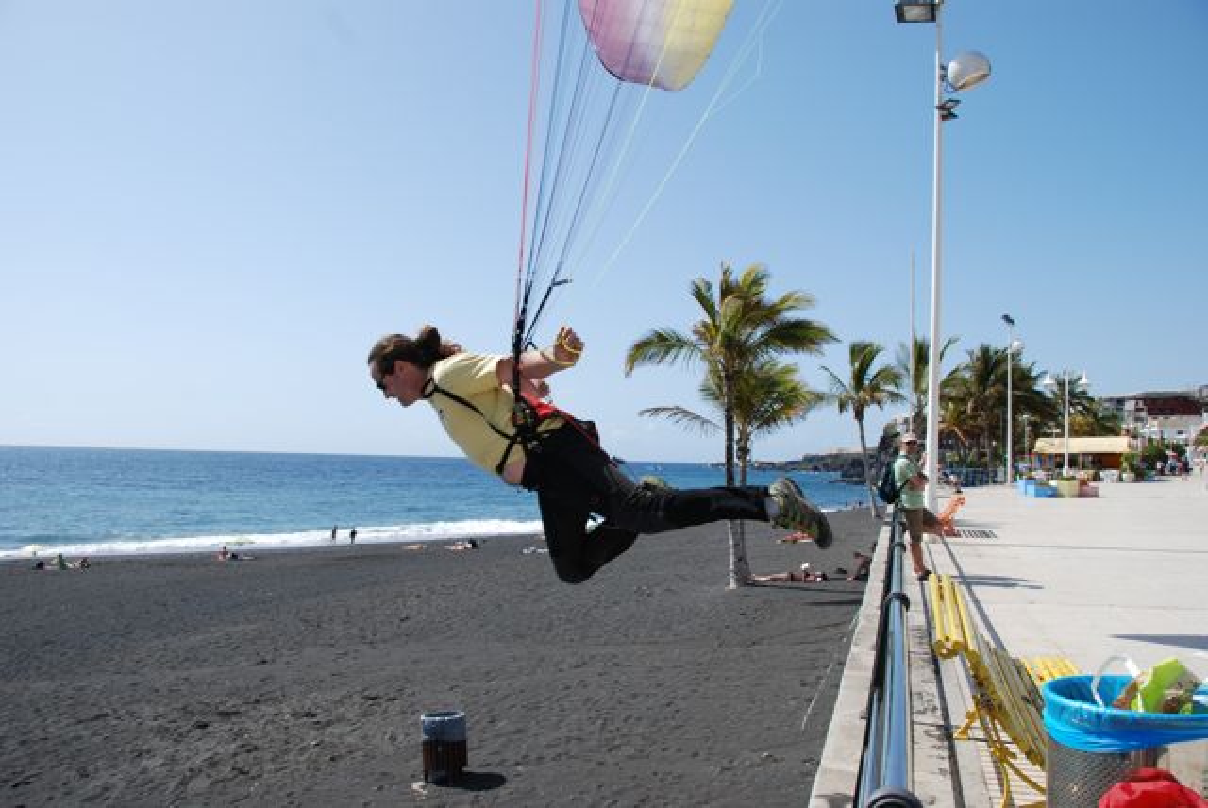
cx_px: 604
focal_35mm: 27
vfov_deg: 48.0
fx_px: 907
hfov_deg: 67.3
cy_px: 404
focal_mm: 18
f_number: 8
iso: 100
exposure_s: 1/250
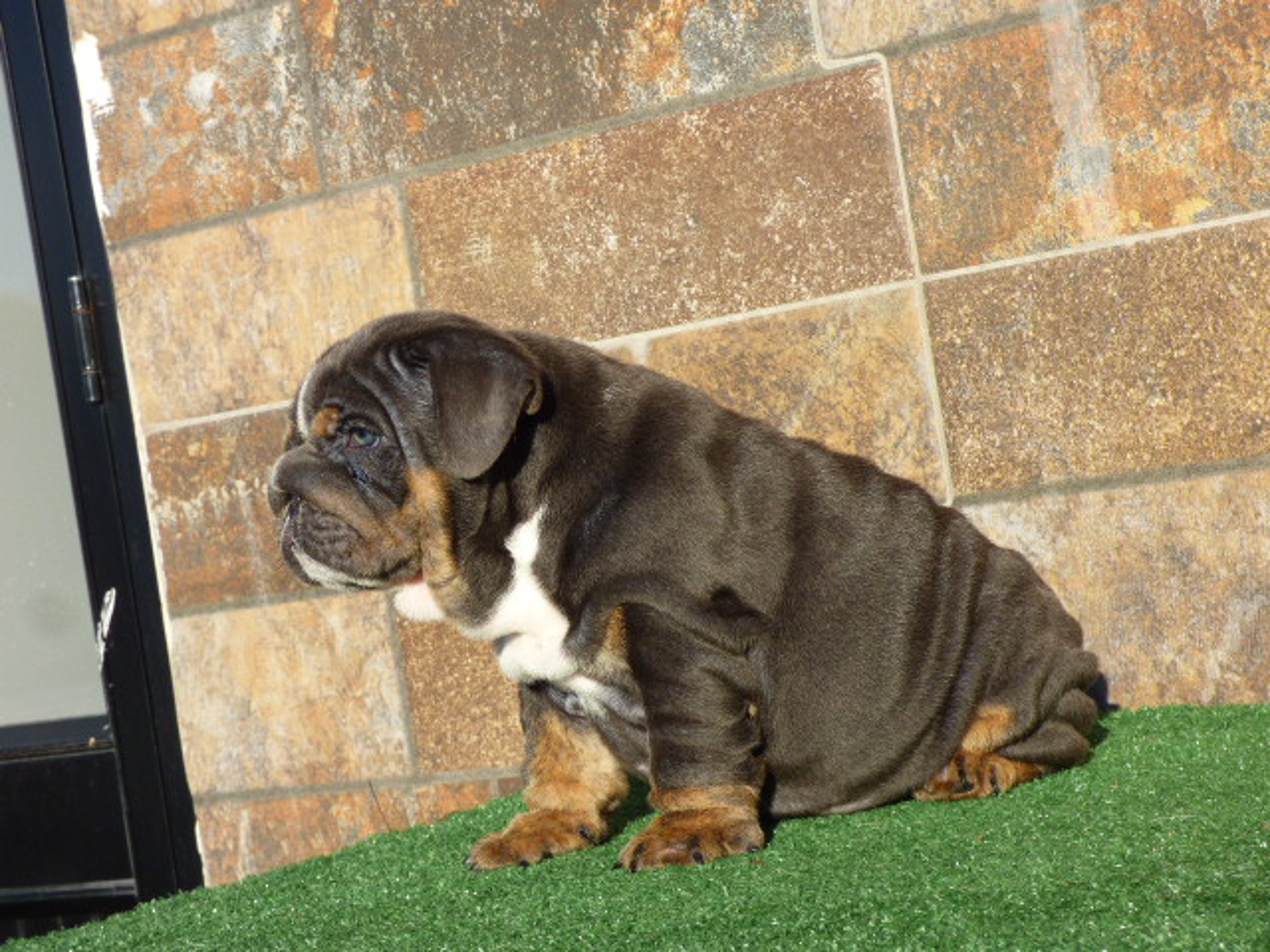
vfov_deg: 15.9
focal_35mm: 93
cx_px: 635
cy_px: 476
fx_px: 3412
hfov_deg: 21.1
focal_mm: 15.56
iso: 100
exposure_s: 1/500
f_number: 4.6
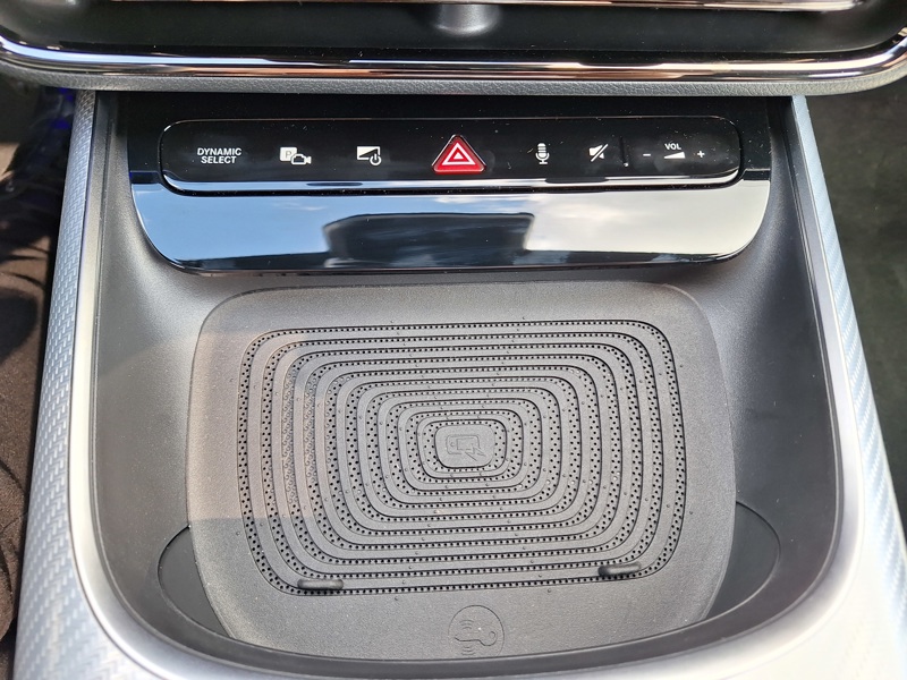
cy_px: 340
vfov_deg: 58.9
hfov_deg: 73.9
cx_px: 454
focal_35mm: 23
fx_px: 603
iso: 50
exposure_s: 1/100
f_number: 1.8
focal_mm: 5.54
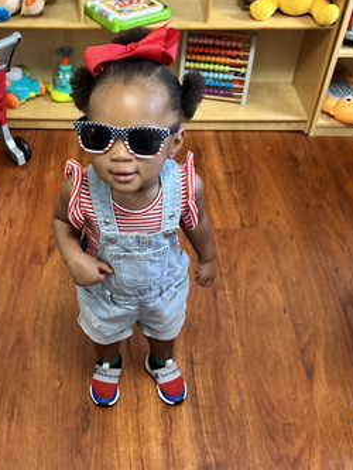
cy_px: 213
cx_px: 108
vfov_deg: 47.8
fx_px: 530
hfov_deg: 36.3
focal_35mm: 39
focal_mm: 5.7
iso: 200
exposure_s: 1/60
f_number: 1.5
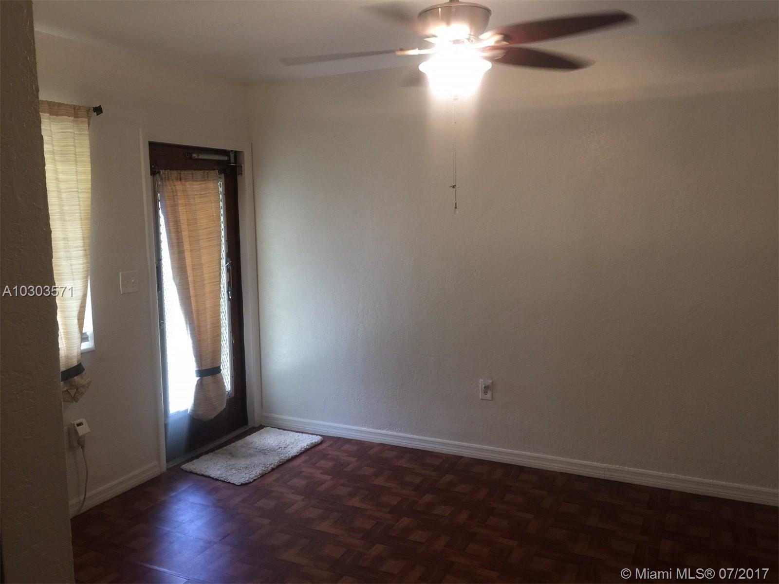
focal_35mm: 29
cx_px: 390
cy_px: 292
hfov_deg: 61.7
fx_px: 653
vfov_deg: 48.2
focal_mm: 4.15
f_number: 2.2
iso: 32
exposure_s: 1/15
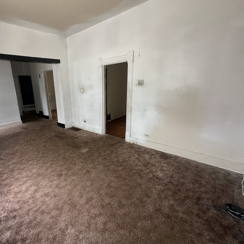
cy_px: 120
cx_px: 85
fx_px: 128
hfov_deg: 84.9
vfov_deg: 87.4
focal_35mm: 16
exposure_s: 1/99
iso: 160
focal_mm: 1.57
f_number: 1.8
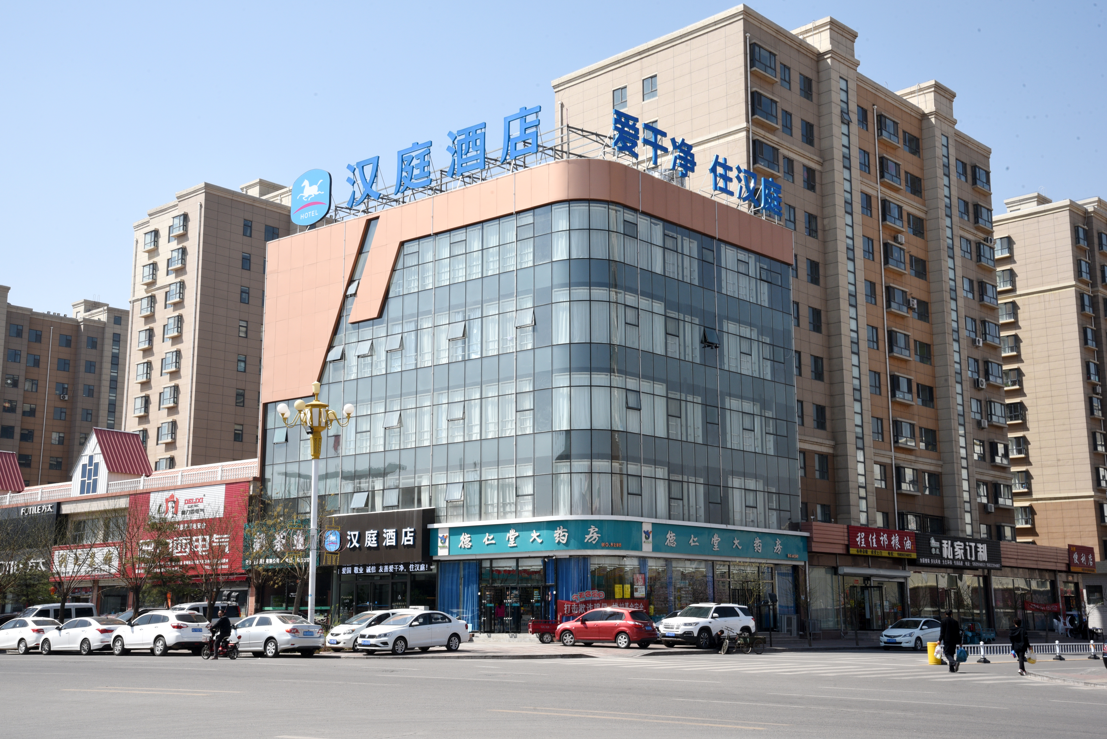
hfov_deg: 48.4
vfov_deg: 33.4
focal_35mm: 40
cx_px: 554
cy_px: 370
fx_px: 1230
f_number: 20
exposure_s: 1/60
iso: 200
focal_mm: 40
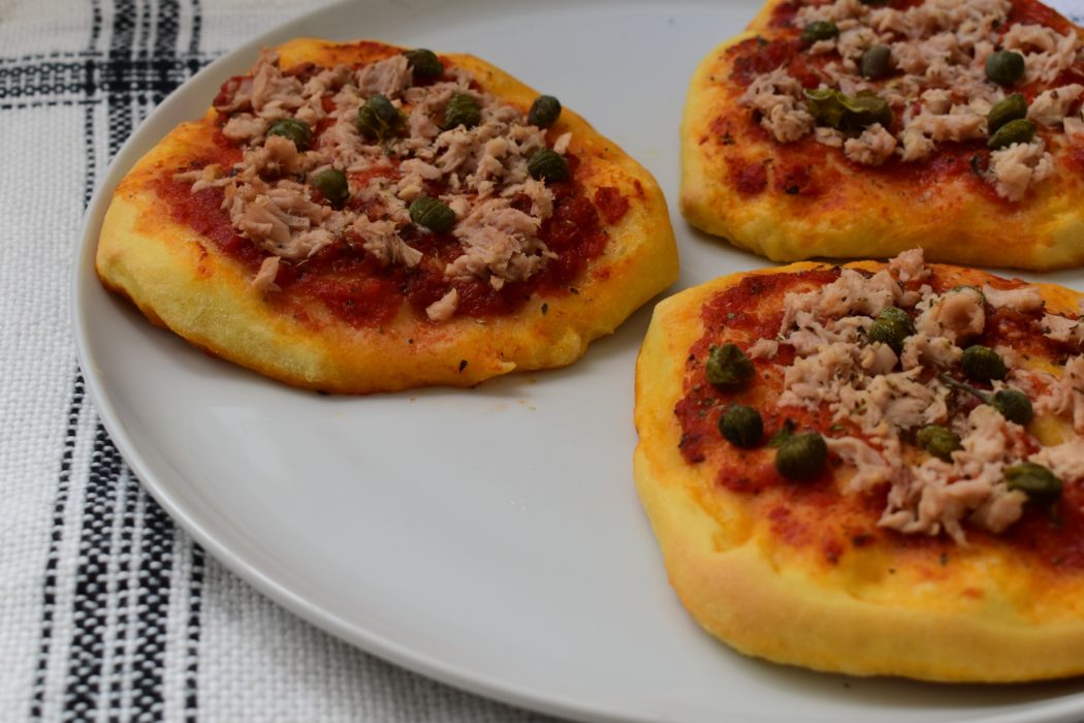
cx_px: 542
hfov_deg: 35.1
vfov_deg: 23.8
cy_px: 362
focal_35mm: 57
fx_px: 1716
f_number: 6.3
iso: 400
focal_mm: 38
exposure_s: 1/30
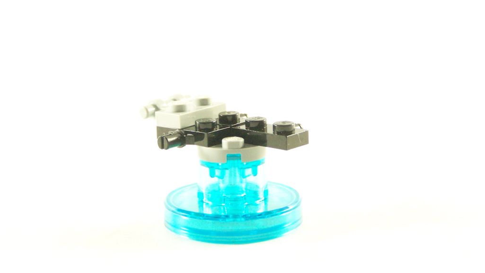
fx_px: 1055
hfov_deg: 25.9
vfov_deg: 14.7
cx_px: 242
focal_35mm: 82
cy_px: 106
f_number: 3.2
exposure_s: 1/45
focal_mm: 12.4
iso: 400
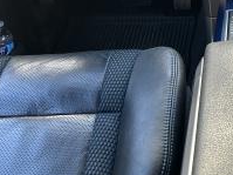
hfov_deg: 26.6
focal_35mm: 66
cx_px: 269
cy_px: -25
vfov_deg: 21.0
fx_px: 444
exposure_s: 1/121
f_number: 1.5
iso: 100
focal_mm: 5.7
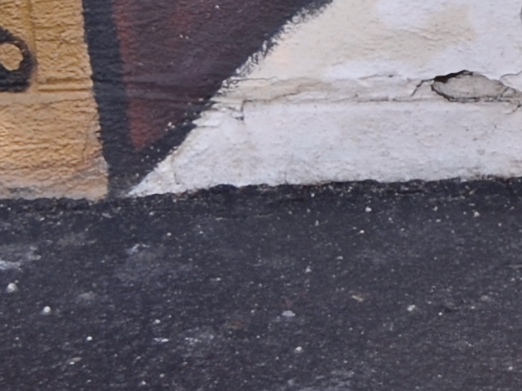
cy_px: -590
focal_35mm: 241
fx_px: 3633
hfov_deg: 7.6
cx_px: 1256
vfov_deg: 5.9
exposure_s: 1/160
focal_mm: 24
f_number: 5.6
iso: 100
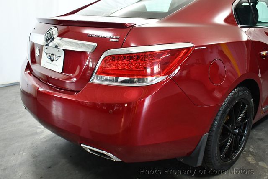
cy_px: 90
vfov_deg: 36.9
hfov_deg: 53.1
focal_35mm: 36
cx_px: 134
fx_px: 268
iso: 1400
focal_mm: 18
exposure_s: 1/125
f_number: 3.5
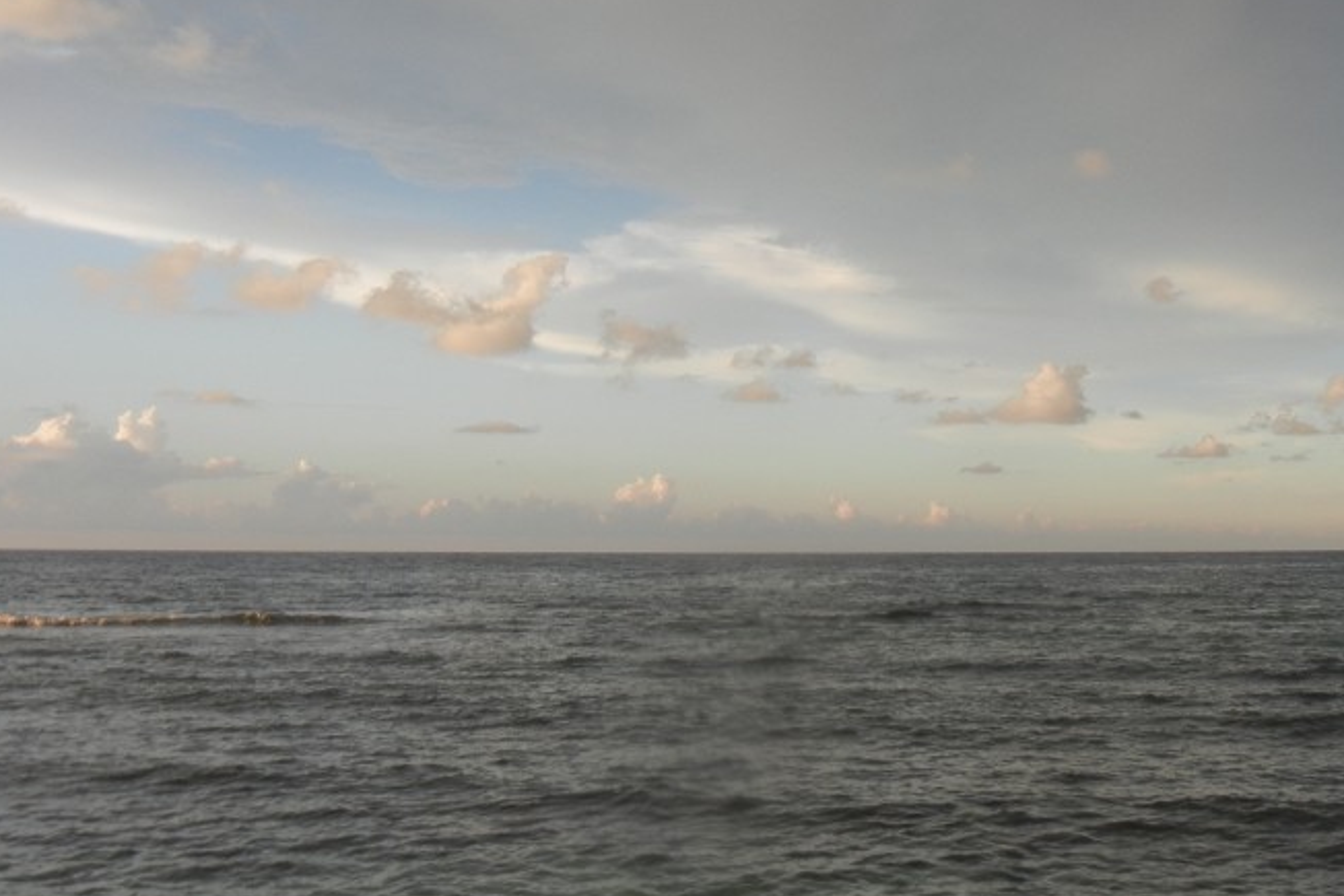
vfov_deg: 27.5
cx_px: 965
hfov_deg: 39.5
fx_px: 1830
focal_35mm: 49
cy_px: 466
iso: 160
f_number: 3.5
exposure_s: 1/578
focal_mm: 5.4
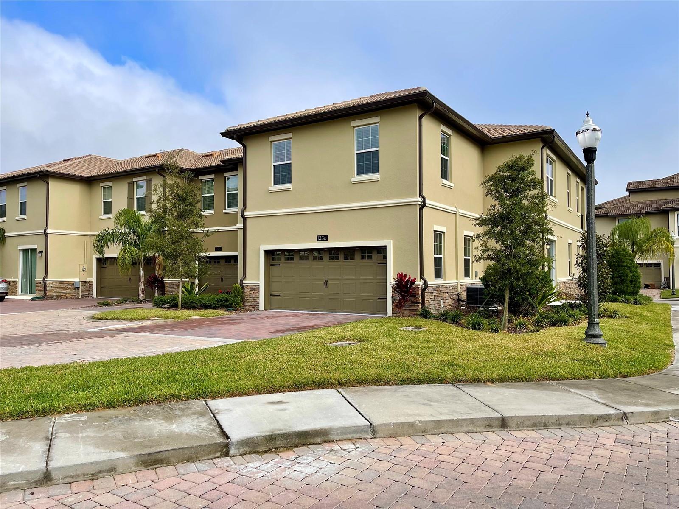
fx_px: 510
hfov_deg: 67.3
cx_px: 340
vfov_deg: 53.1
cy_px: 254
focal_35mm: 26
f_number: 1.6
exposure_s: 1/2924
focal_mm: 5.1
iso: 32
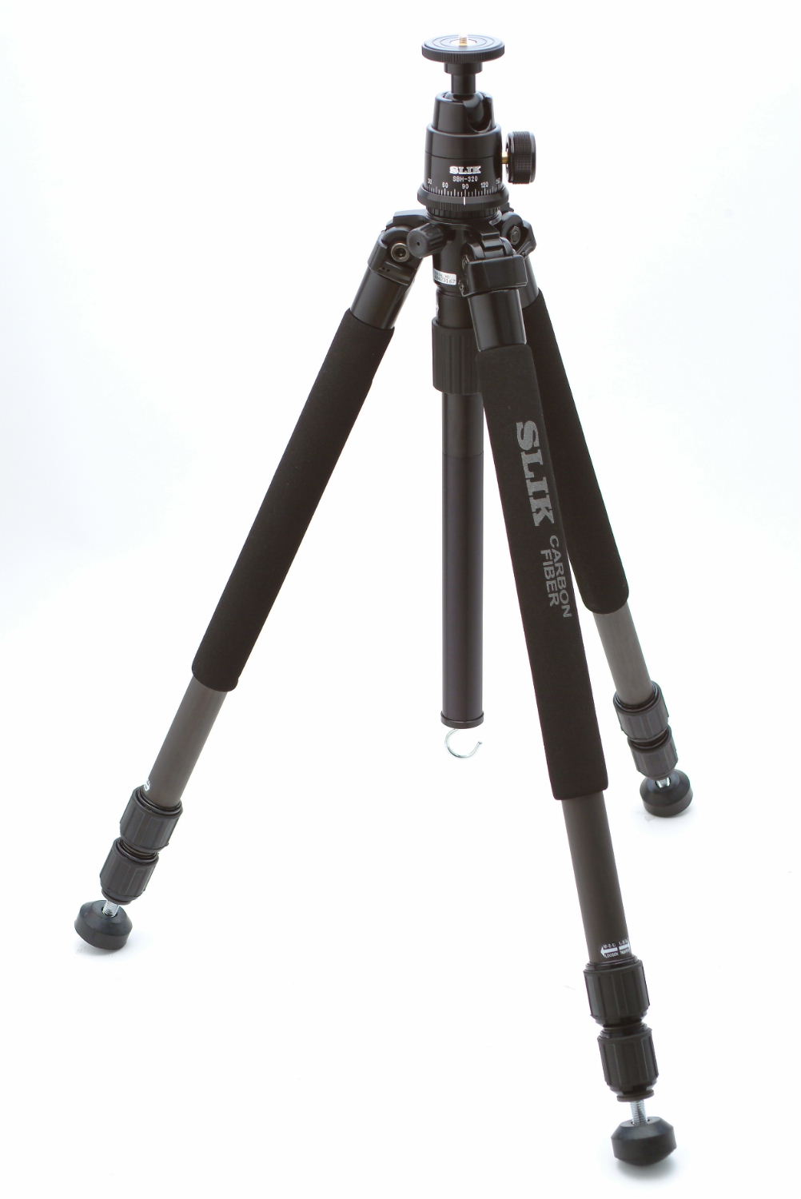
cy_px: 600
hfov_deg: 18.2
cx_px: 400
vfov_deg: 27.0
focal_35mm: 75
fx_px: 2499
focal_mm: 50
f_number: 8
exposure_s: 1/90
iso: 100
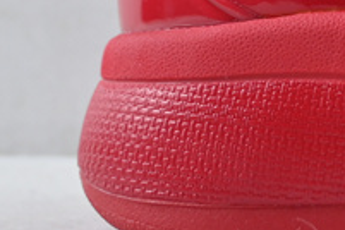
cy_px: -165
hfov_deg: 8.2
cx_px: 903
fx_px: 2146
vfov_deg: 6.0
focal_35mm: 224
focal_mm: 25
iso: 100
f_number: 4.2
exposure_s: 1/40
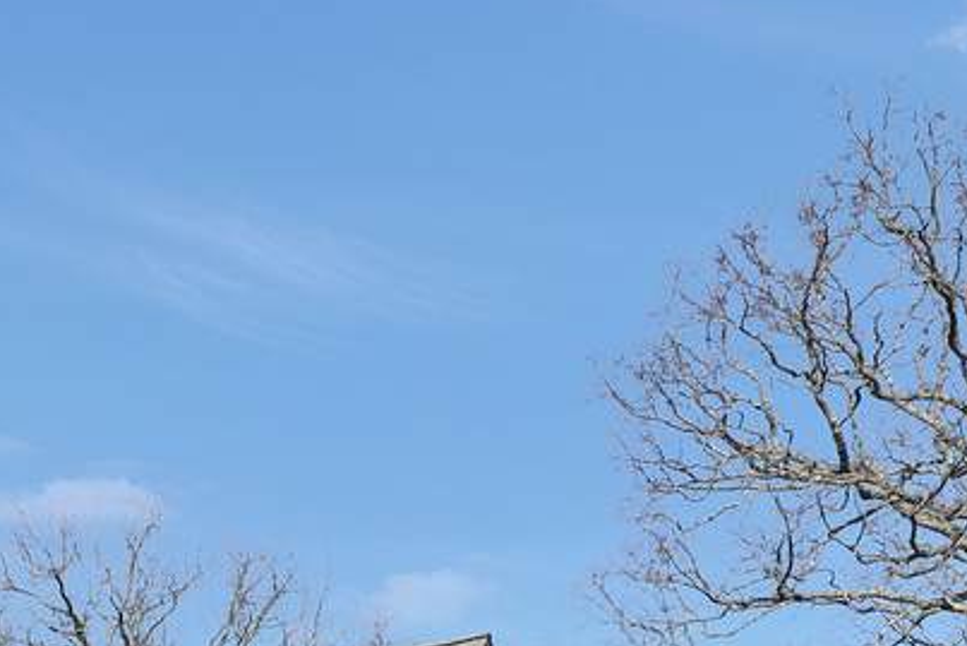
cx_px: -163
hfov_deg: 31.2
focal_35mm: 55
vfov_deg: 20.7
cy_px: 1000
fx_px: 1472
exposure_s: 1/400
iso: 100
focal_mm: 11.5
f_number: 6.3
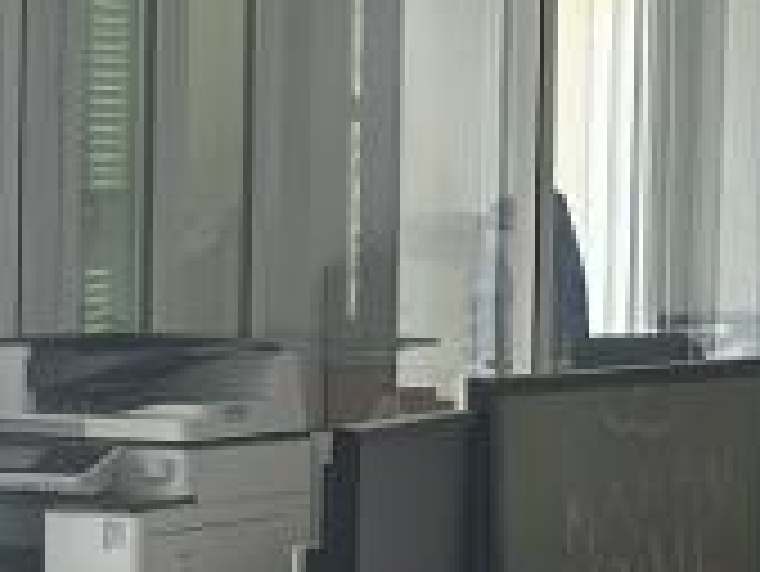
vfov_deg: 8.2
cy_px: 338
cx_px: 418
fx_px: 3999
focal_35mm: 182
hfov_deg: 10.9
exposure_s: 1/138
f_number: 1.78
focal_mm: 6.86
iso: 80
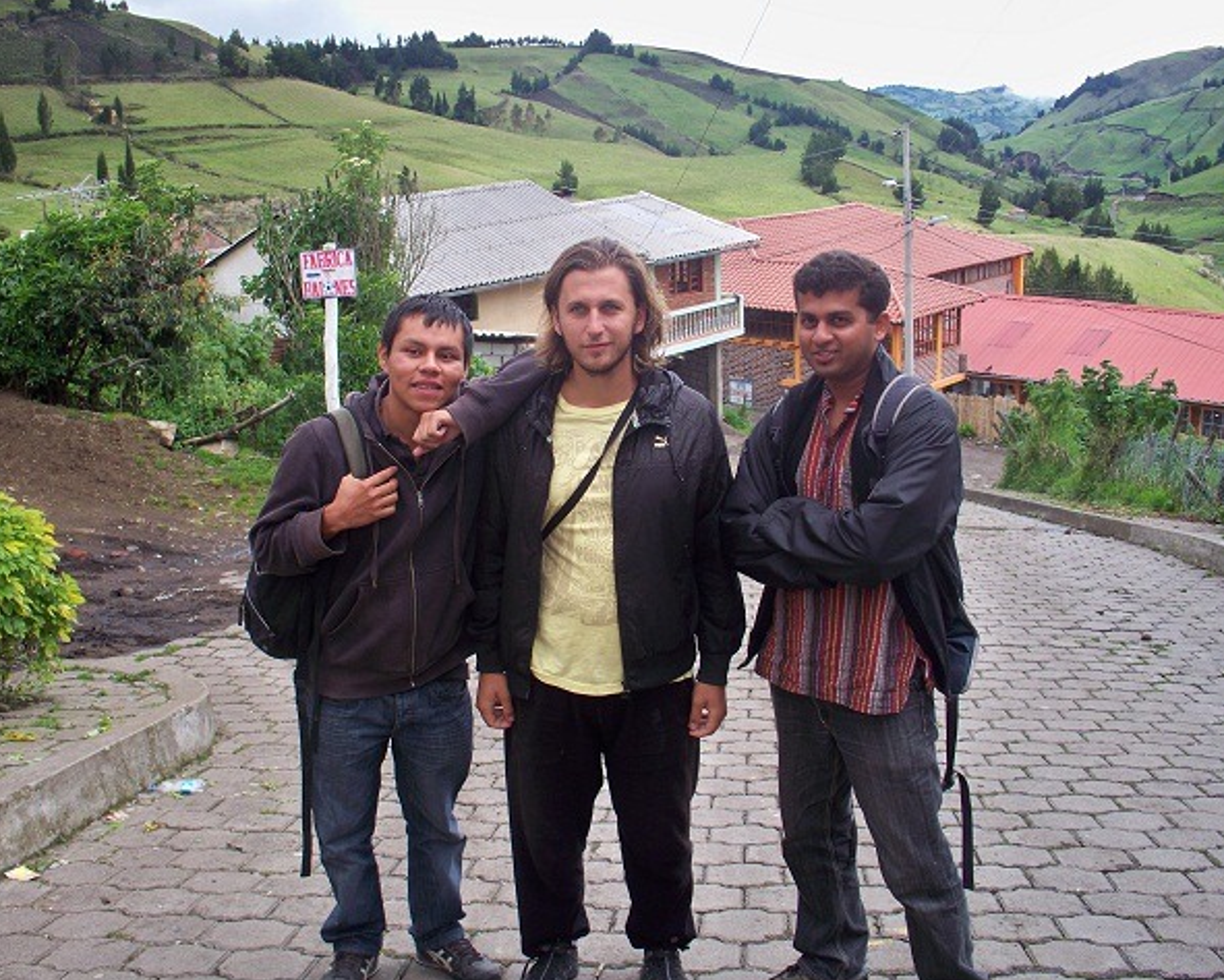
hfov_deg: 49.1
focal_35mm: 37
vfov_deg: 40.1
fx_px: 1341
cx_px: 592
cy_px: 495
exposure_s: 1/500
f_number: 2.8
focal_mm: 7.54
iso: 125
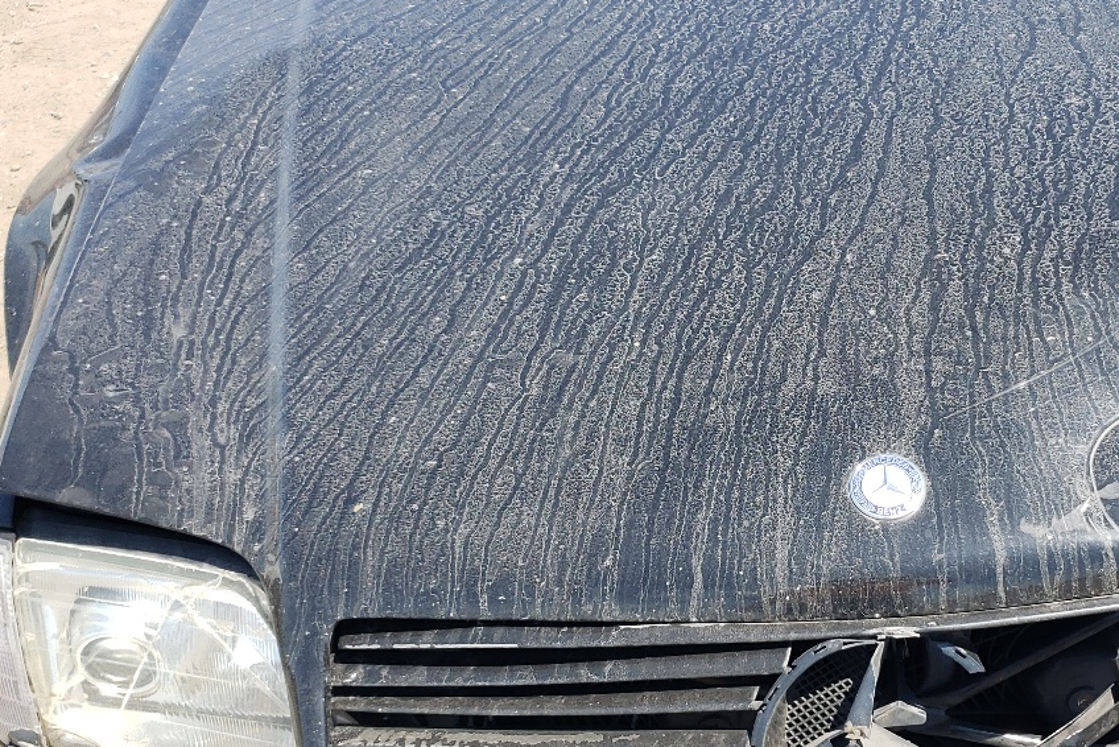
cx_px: 825
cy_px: 484
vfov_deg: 26.4
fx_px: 1586
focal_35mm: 51
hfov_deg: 38.0
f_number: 1.5
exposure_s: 1/1250
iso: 50
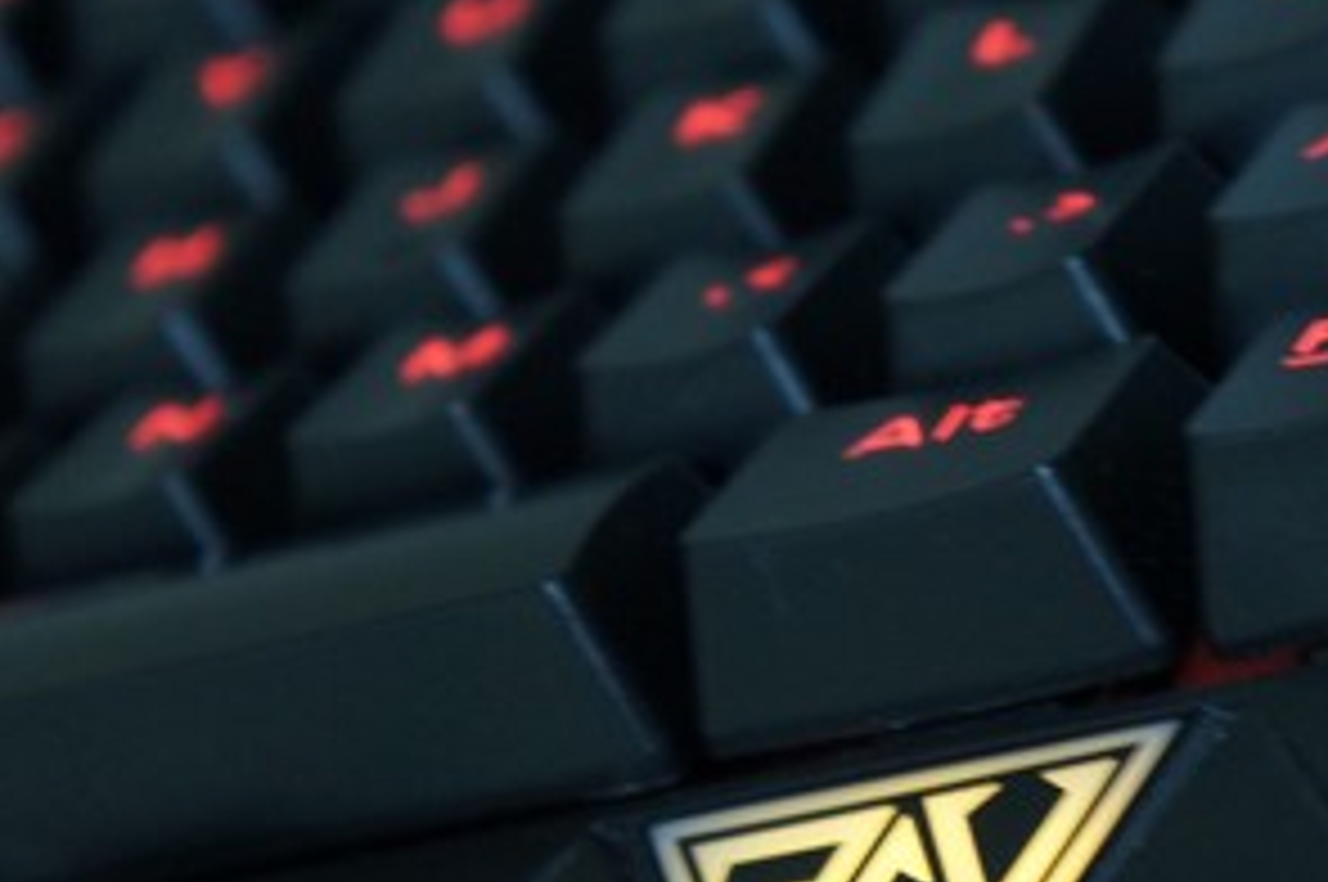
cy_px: 592
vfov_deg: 8.3
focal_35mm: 165
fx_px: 6080
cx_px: 968
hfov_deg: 12.4
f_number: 5.6
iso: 1600
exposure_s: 1/5
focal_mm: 54
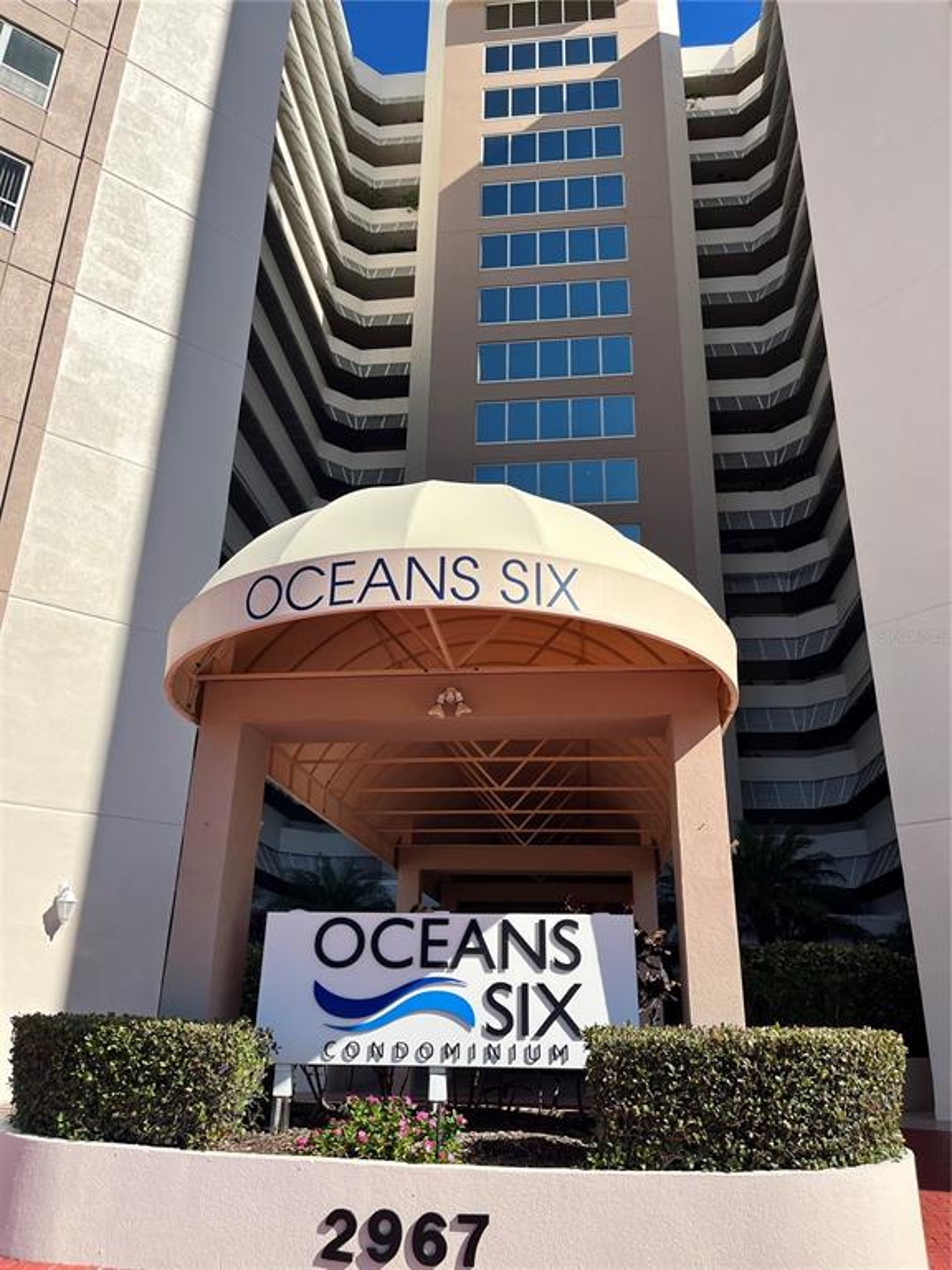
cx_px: 476
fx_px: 953
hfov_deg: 53.1
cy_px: 635
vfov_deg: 67.3
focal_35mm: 26
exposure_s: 1/3413
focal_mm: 5.1
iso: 50
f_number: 1.6
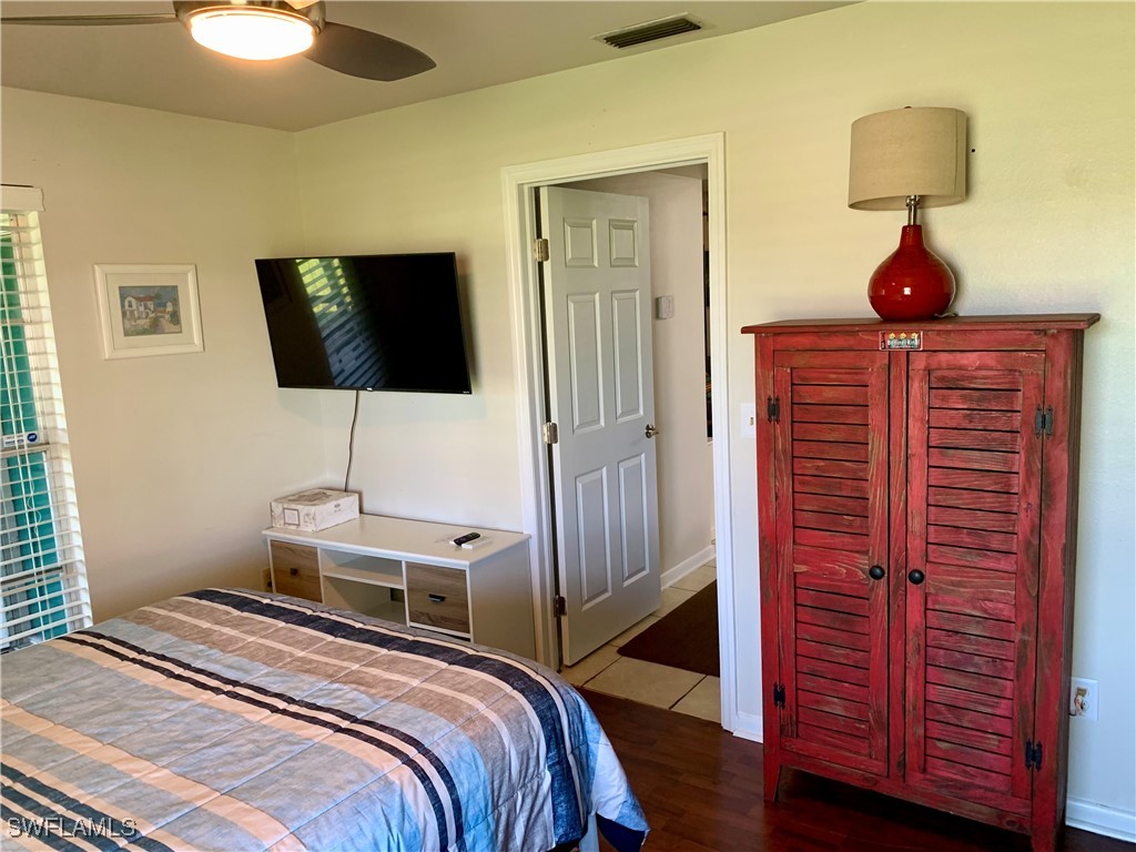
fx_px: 853
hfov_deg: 67.3
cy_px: 426
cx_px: 568
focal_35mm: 26
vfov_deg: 53.1
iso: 125
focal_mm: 4.25
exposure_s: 1/60
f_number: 1.8
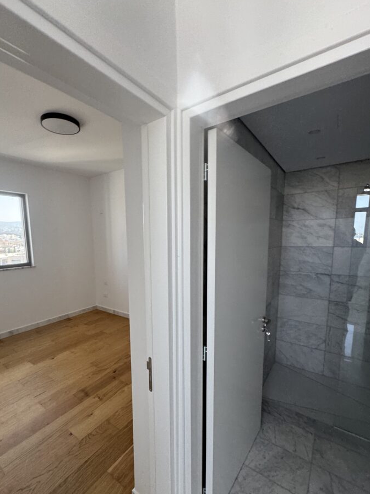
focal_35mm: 16
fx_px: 228
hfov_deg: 77.9
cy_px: 267
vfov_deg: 94.3
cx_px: 166
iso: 64
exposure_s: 1/99
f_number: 2.2
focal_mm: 2.22
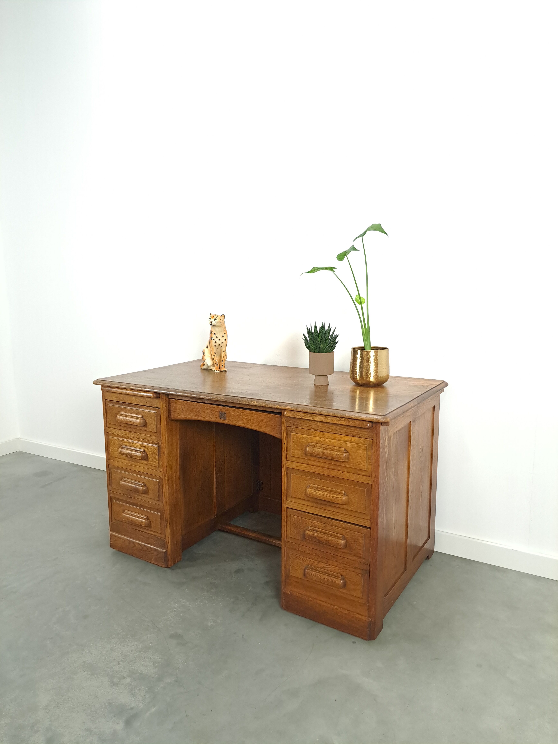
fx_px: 516
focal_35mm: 24
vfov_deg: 71.6
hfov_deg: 56.8
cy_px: 372
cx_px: 279
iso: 400
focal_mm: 5.23
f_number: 1.8
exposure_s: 1/50
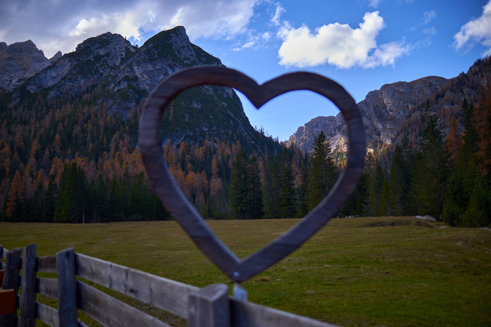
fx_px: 477
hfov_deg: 54.4
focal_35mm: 35
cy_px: 164
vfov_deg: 37.9
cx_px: 246
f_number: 1.4
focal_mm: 23
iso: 250
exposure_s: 1/3200
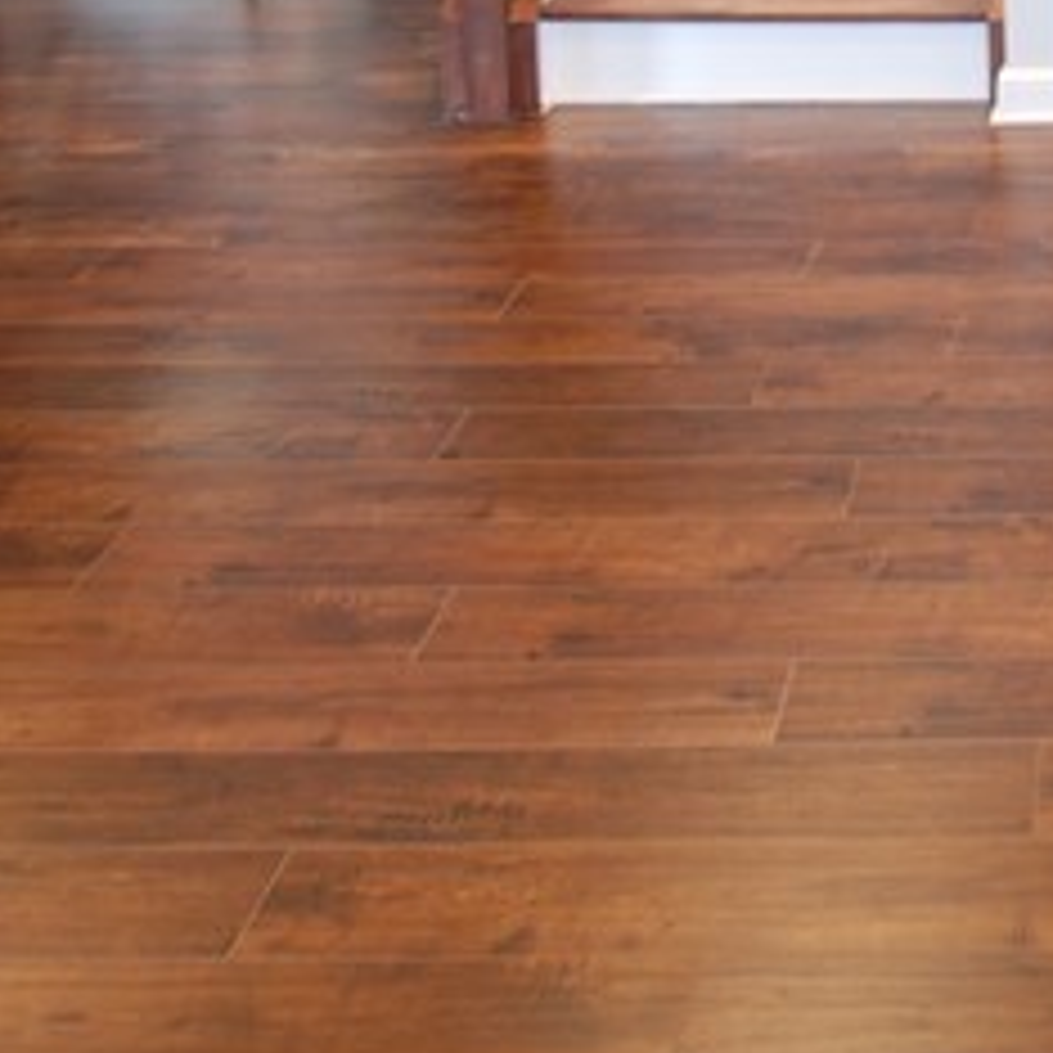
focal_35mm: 59
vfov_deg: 27.4
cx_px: 1208
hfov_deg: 26.4
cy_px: 0
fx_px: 2031
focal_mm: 10
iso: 200
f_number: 3.5
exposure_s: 1/6
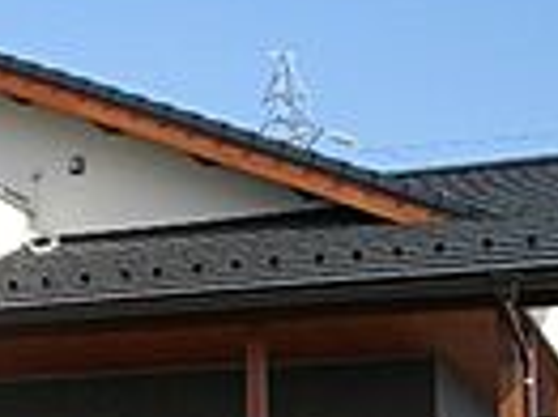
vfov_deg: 15.6
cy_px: 345
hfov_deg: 19.6
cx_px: -119
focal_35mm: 94
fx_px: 1514
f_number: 5.5
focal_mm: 5.7
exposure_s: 1/320
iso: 100
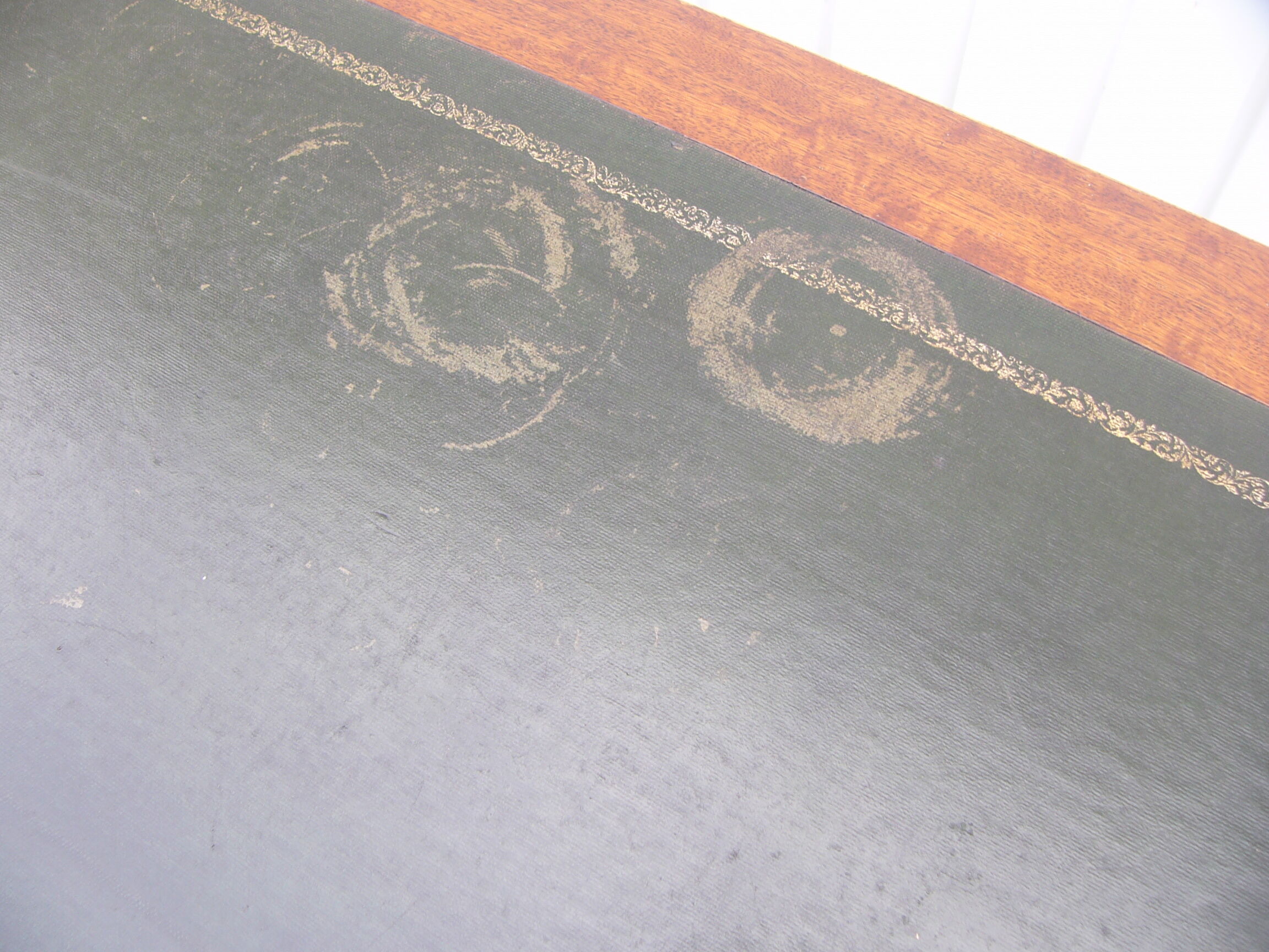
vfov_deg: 39.7
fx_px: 1320
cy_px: 476
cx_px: 634
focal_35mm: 36
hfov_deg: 51.4
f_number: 2.8
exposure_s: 1/60
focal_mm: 6
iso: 50
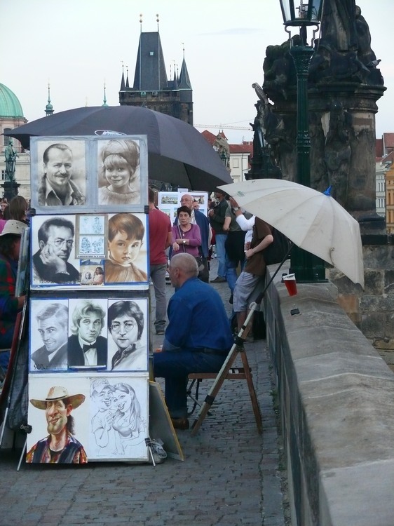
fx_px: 1564
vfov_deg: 19.1
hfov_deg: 14.4
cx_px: 197
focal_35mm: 103
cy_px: 263
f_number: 3.2
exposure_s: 1/50
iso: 400
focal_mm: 21.8
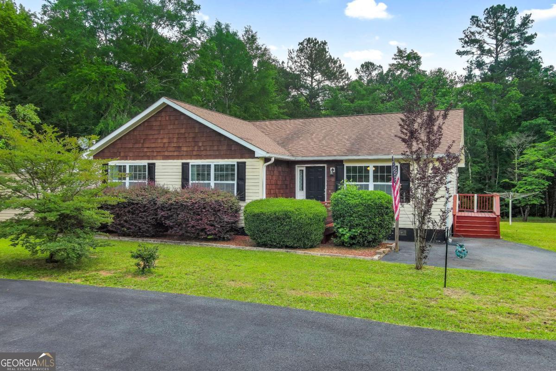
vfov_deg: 45.0
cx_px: 278
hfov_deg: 63.7
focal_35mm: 29
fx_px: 448
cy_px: 186
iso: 100
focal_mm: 10.57
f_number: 2.8
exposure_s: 1/500
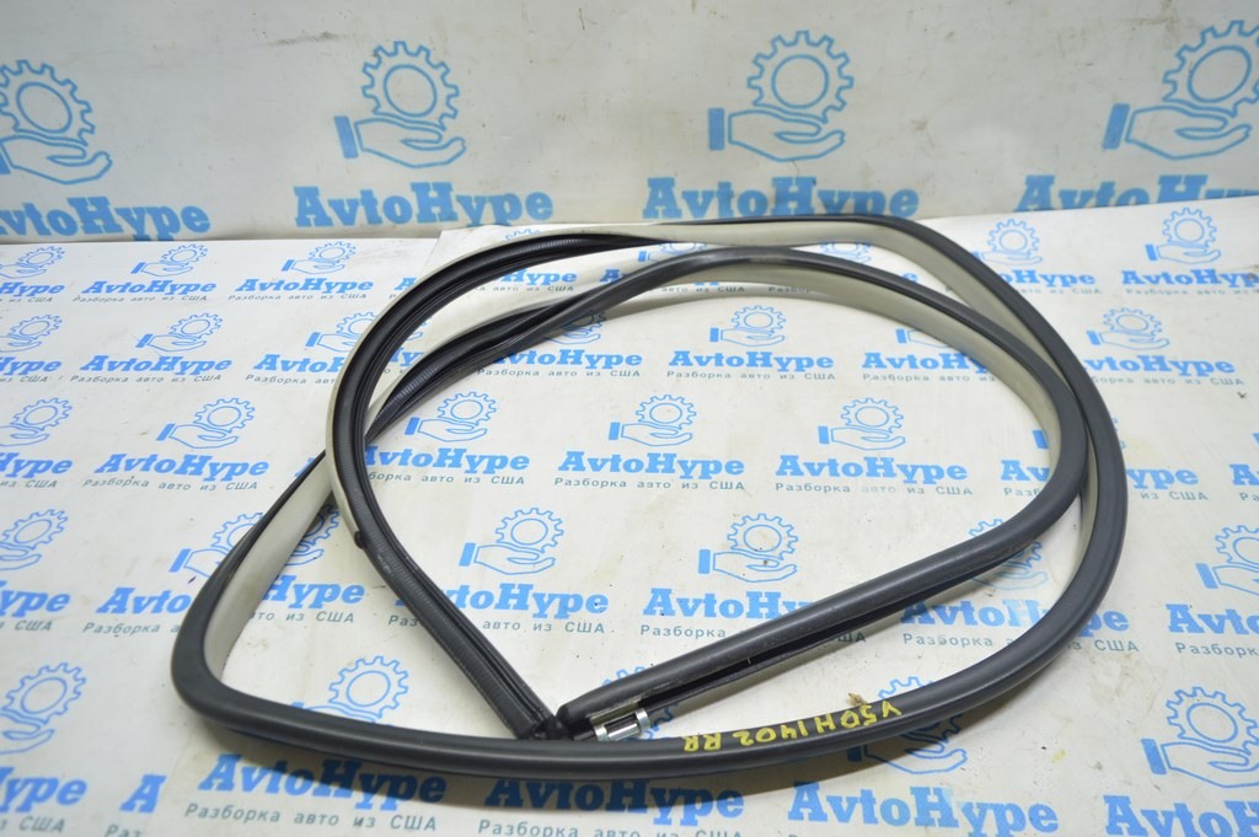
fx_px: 943
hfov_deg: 67.4
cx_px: 630
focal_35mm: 27
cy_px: 418
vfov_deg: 47.9
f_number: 3.5
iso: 400
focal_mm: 18
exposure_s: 1/40
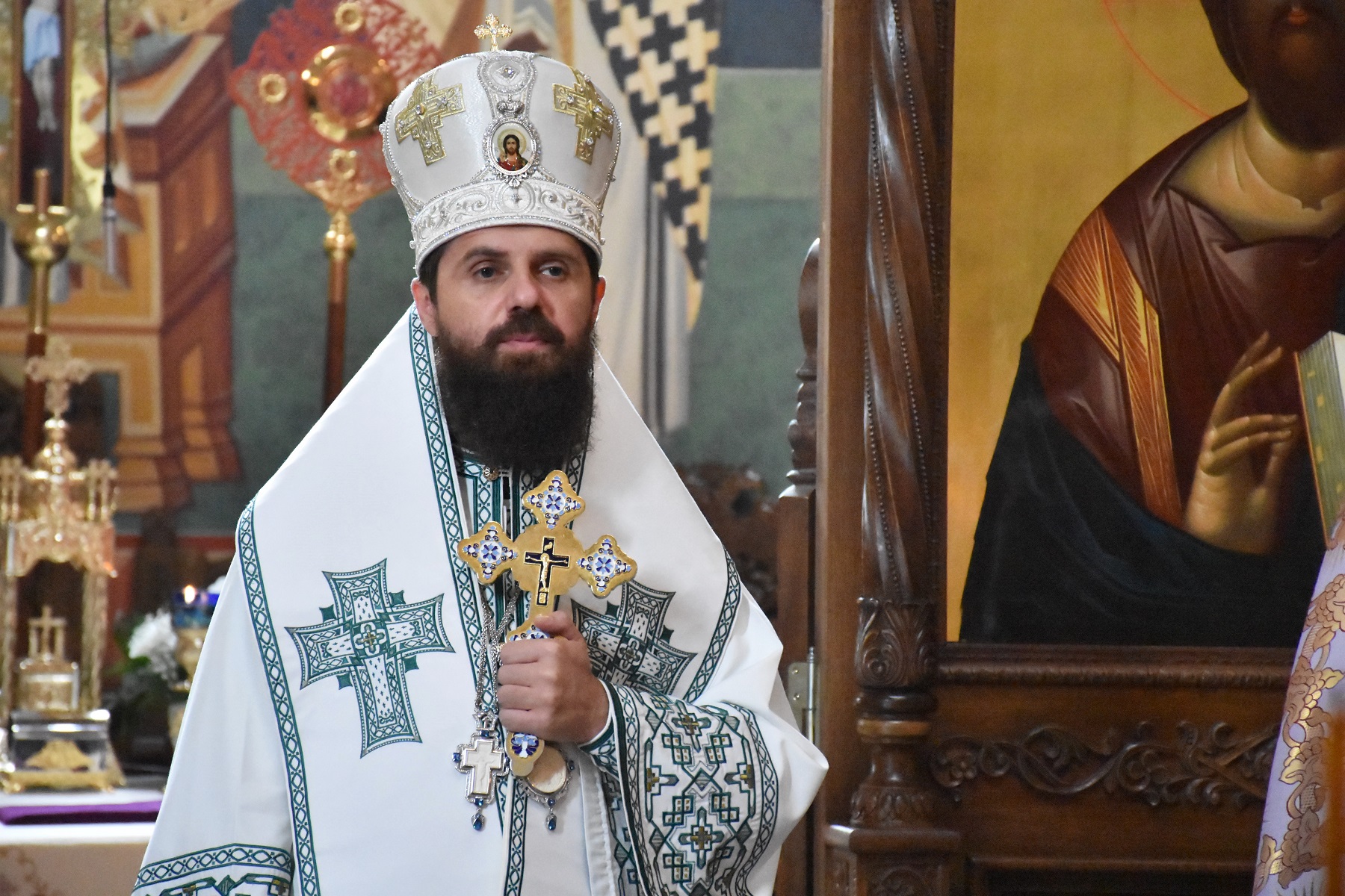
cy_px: 448
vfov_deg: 8.2
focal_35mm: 168
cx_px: 672
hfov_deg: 12.2
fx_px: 6276
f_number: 5.6
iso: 12800
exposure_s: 1/125
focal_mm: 112
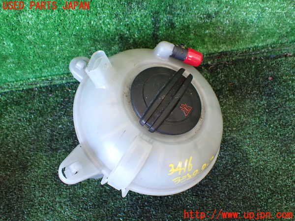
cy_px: 110
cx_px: 148
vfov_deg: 46.8
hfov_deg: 60.0
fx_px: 256
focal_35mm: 30
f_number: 2.3
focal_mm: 5.4
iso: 800
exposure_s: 1/80
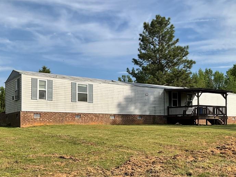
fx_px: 293
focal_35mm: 43
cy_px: 119
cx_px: 137
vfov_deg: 33.3
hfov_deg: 43.7
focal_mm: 3
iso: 25
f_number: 1.8
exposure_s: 1/1675
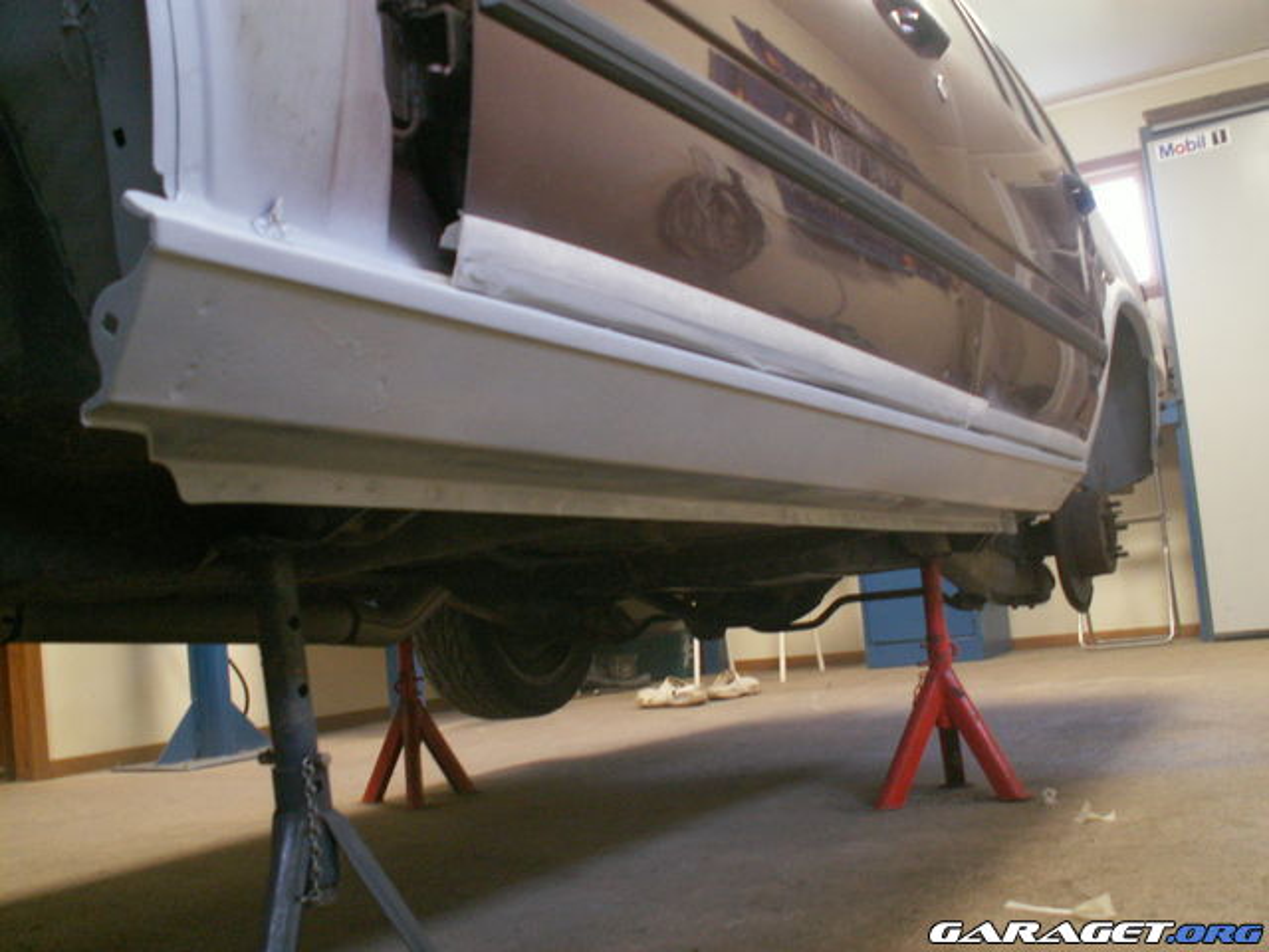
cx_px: 634
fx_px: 1283
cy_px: 476
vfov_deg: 40.7
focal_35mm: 35
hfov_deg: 52.6
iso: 160
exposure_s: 1/8
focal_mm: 5.86
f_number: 2.8
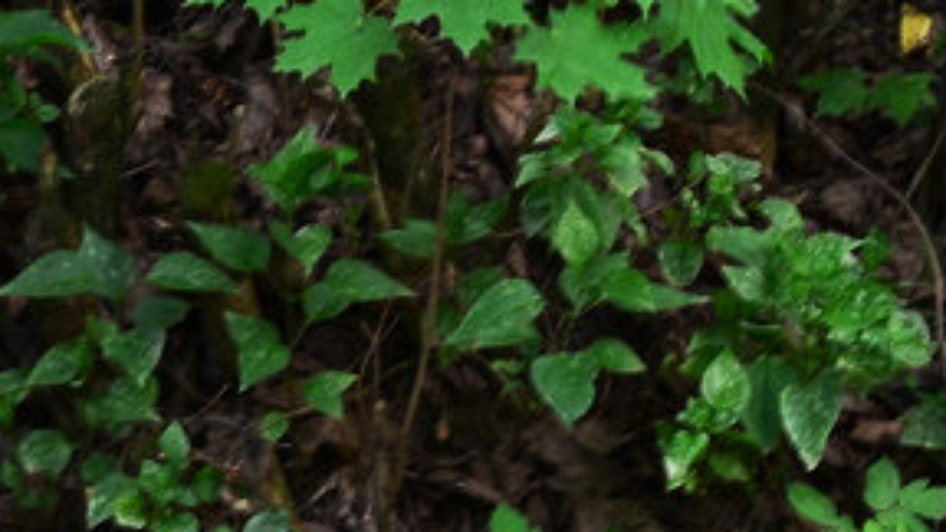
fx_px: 6873
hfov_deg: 7.7
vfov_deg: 4.4
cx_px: -598
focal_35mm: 274
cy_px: -113
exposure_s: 1/15
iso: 320
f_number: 4.8
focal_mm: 42
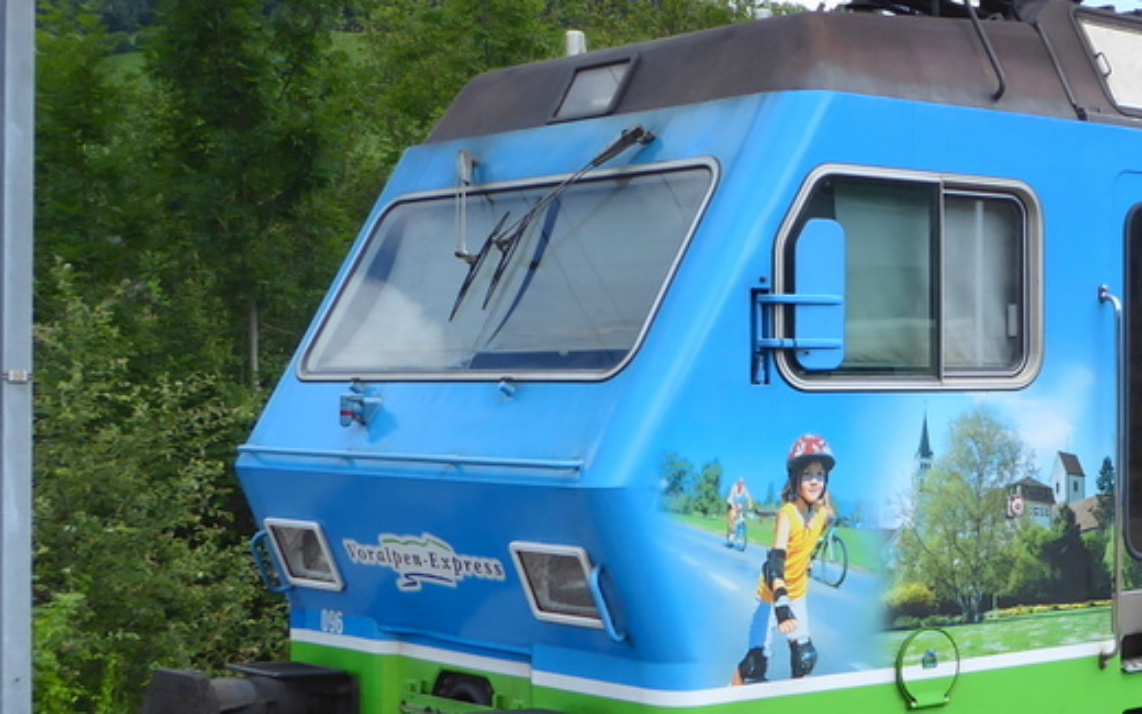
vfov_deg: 19.7
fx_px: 2054
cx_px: 1045
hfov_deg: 29.7
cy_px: 420
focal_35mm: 66
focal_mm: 4.7
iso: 80
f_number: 3.4
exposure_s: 1/400
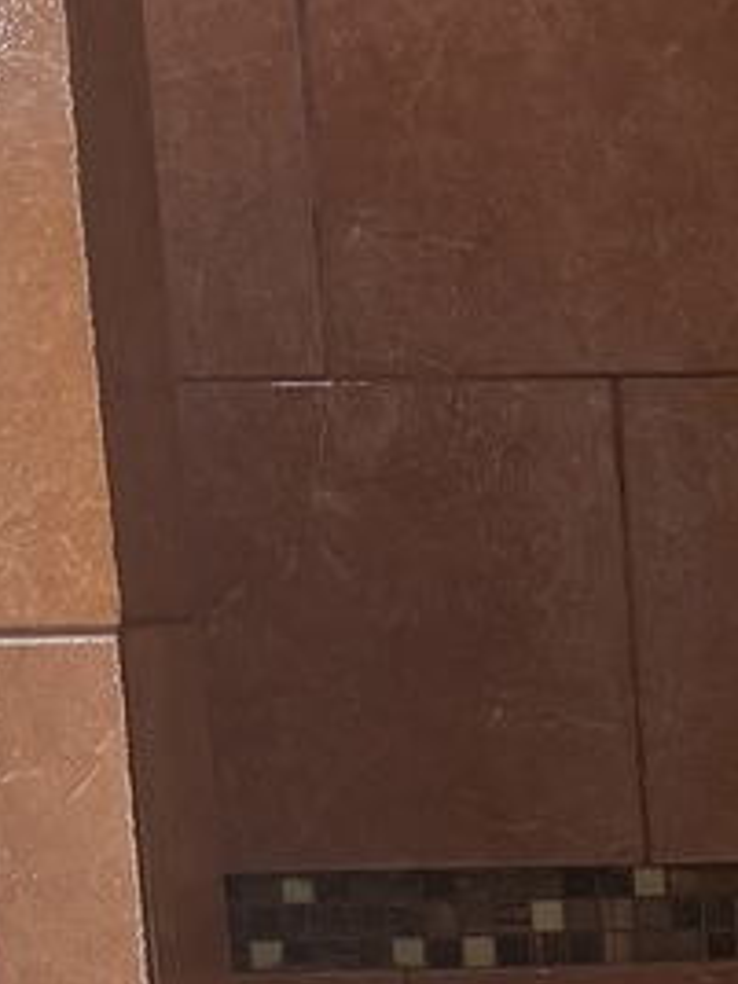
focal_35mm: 129
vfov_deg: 14.5
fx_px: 3667
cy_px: 1373
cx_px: 1256
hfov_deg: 10.9
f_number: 1.78
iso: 160
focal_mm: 6.76
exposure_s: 1/60
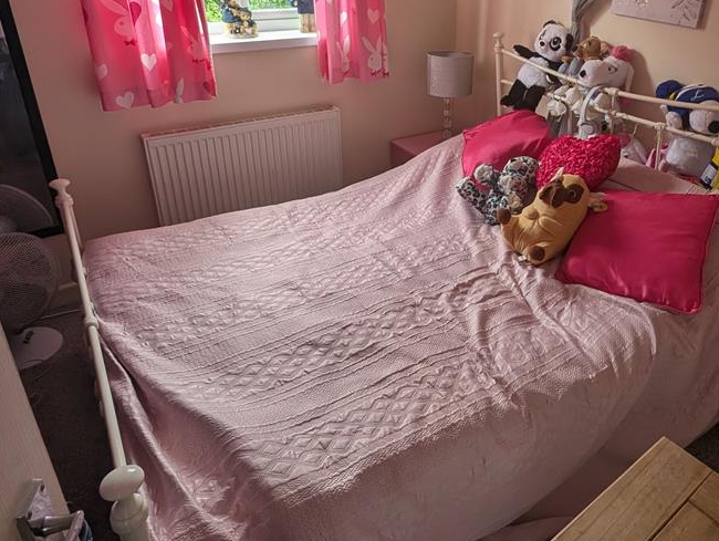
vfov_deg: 55.9
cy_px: 186
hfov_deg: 70.6
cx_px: 440
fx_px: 499
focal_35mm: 24
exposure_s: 1/54.6
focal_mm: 1.95
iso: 77
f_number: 2.2
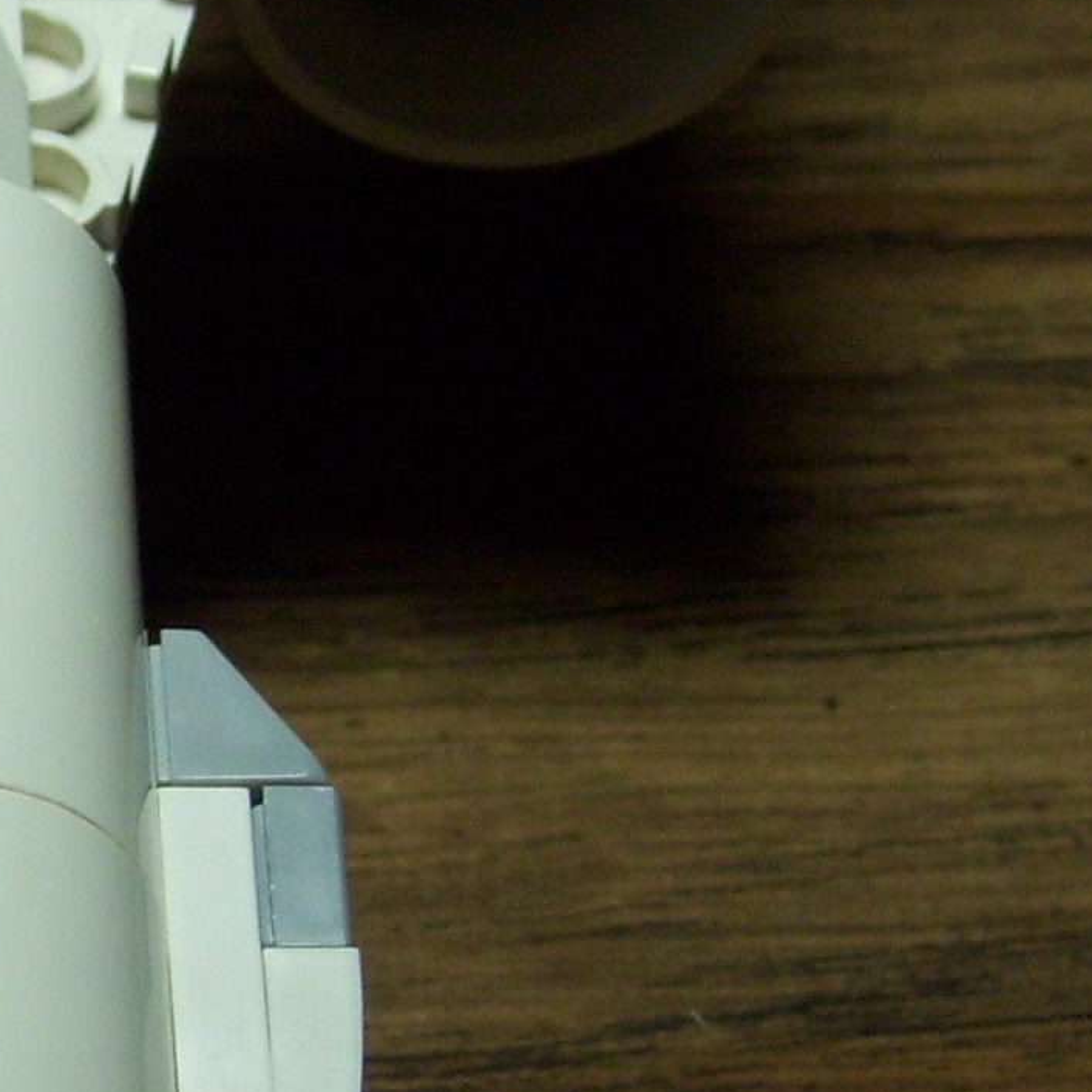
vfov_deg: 6.4
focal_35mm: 272
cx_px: -346
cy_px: 626
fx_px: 9708
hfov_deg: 6.4
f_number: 4.1
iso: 80
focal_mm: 11
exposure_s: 1/80
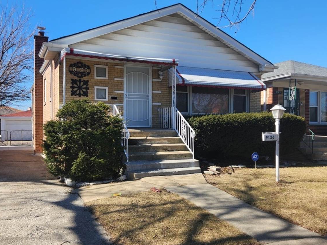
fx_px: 246
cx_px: 169
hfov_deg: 67.3
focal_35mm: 26
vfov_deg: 53.1
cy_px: 120
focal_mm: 5.4
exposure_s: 1/986
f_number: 1.8
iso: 20
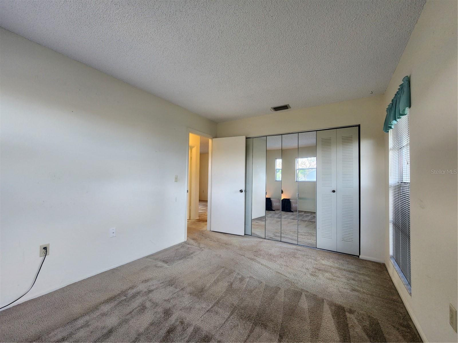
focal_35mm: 13
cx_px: 229
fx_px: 172
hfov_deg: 106.2
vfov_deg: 89.9
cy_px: 172
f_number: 2.2
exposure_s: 1/60
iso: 160
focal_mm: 2.2
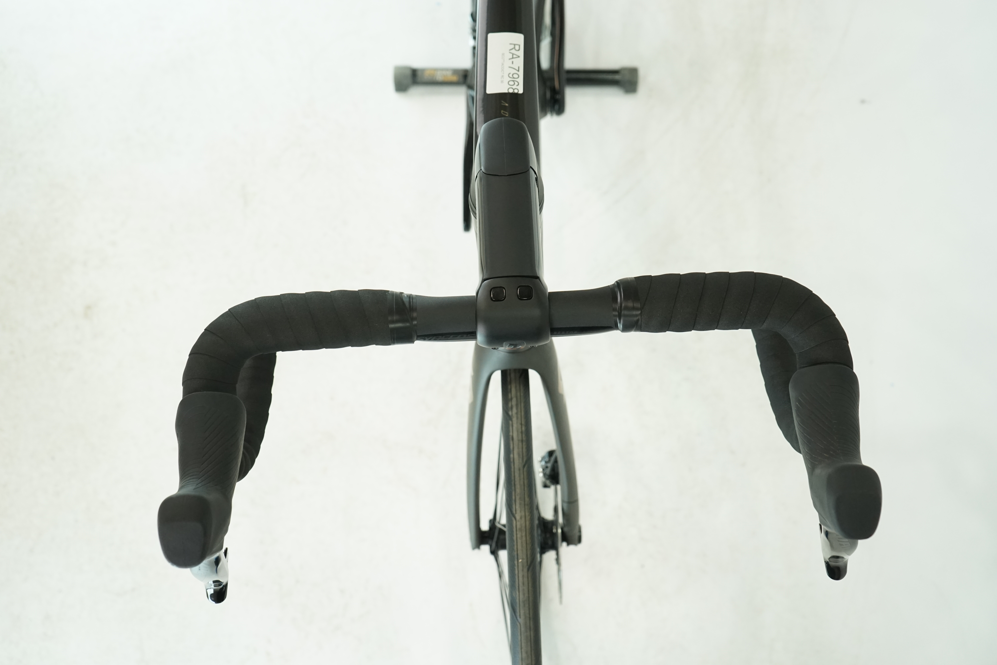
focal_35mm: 37
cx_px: 498
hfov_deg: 51.9
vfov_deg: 35.9
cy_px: 332
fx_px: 1025
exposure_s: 1/200
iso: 1600
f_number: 5.6
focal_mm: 37
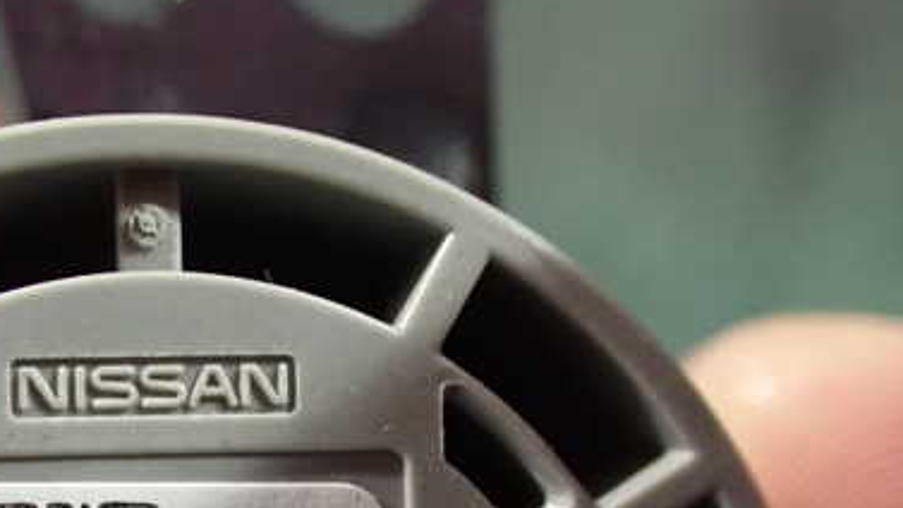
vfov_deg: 22.2
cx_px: 187
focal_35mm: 52
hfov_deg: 38.4
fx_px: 1245
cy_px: 513
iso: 1250
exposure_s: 1/30
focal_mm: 5.4
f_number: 2.3
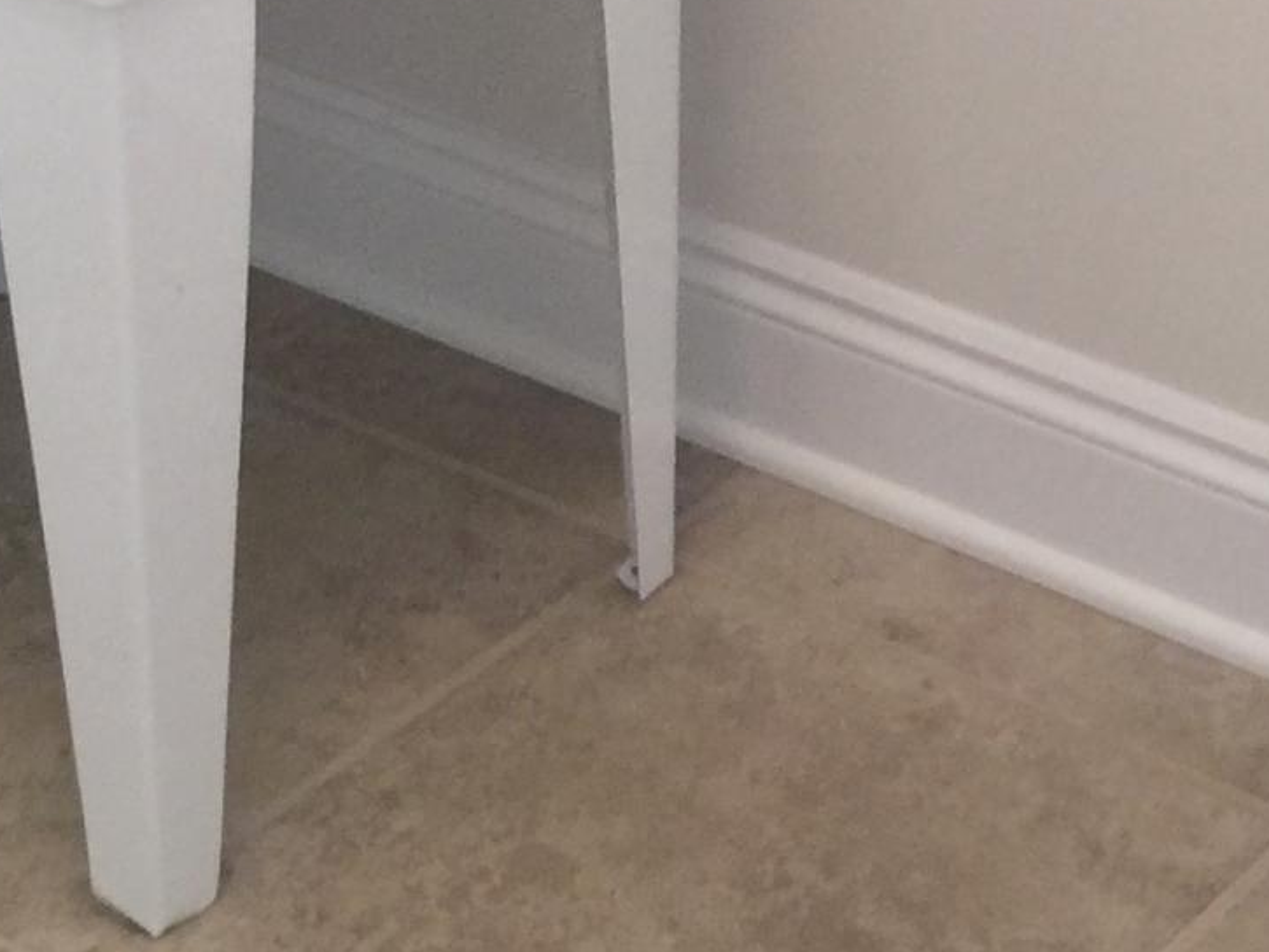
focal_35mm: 120
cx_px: 1257
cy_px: -550
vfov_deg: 11.7
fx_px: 4400
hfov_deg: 16.1
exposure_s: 1/15
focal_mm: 4.15
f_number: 2.2
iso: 64
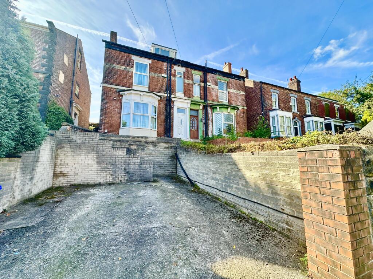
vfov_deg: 85.7
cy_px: 140
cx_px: 186
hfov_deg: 102.1
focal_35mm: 14
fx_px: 151
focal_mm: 2.22
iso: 40
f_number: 2.2
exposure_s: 1/347
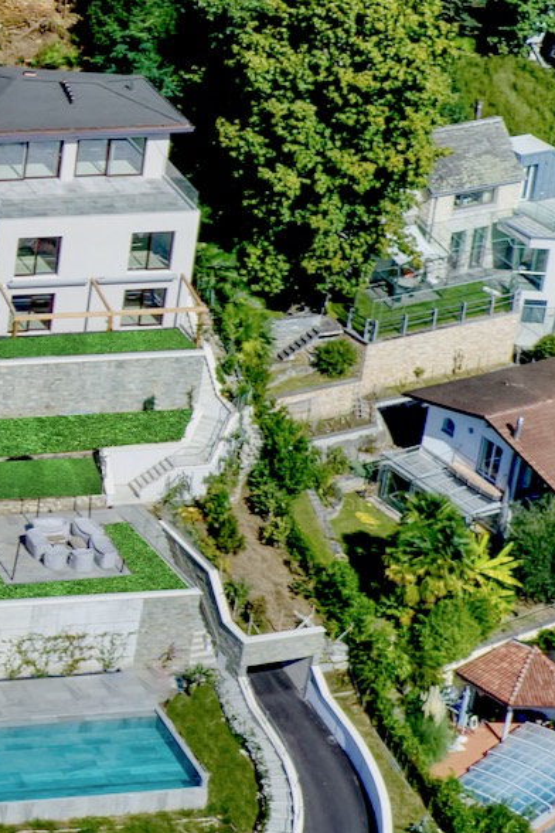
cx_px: -1046
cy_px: 81
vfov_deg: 17.0
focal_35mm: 119
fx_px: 2752
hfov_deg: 9.4
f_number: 5.6
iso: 100
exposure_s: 1/500
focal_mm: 10.3
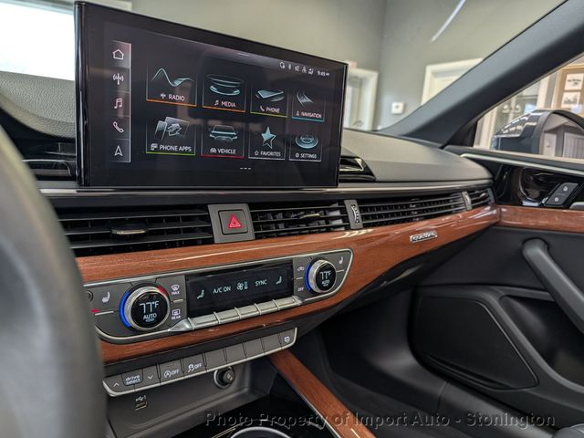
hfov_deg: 71.6
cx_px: 292
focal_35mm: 24
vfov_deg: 56.8
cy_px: 219
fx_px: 405
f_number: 1.68
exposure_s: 1/120
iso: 192
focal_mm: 6.9
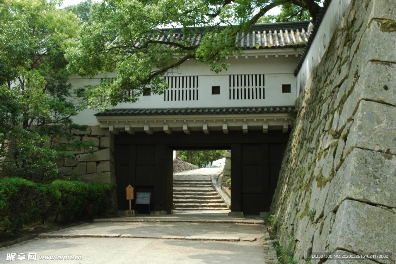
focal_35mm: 44
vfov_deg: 30.8
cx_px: 198
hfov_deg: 45.0
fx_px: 478
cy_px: 132
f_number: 9
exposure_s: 1/100
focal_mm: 29
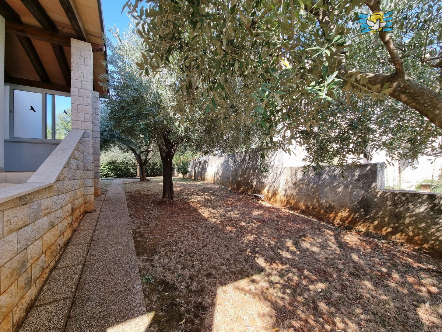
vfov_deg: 89.9
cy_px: 166
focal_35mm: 13
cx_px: 221
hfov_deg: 106.2
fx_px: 166
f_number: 2.2
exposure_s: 1/357
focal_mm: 2.2
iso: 50
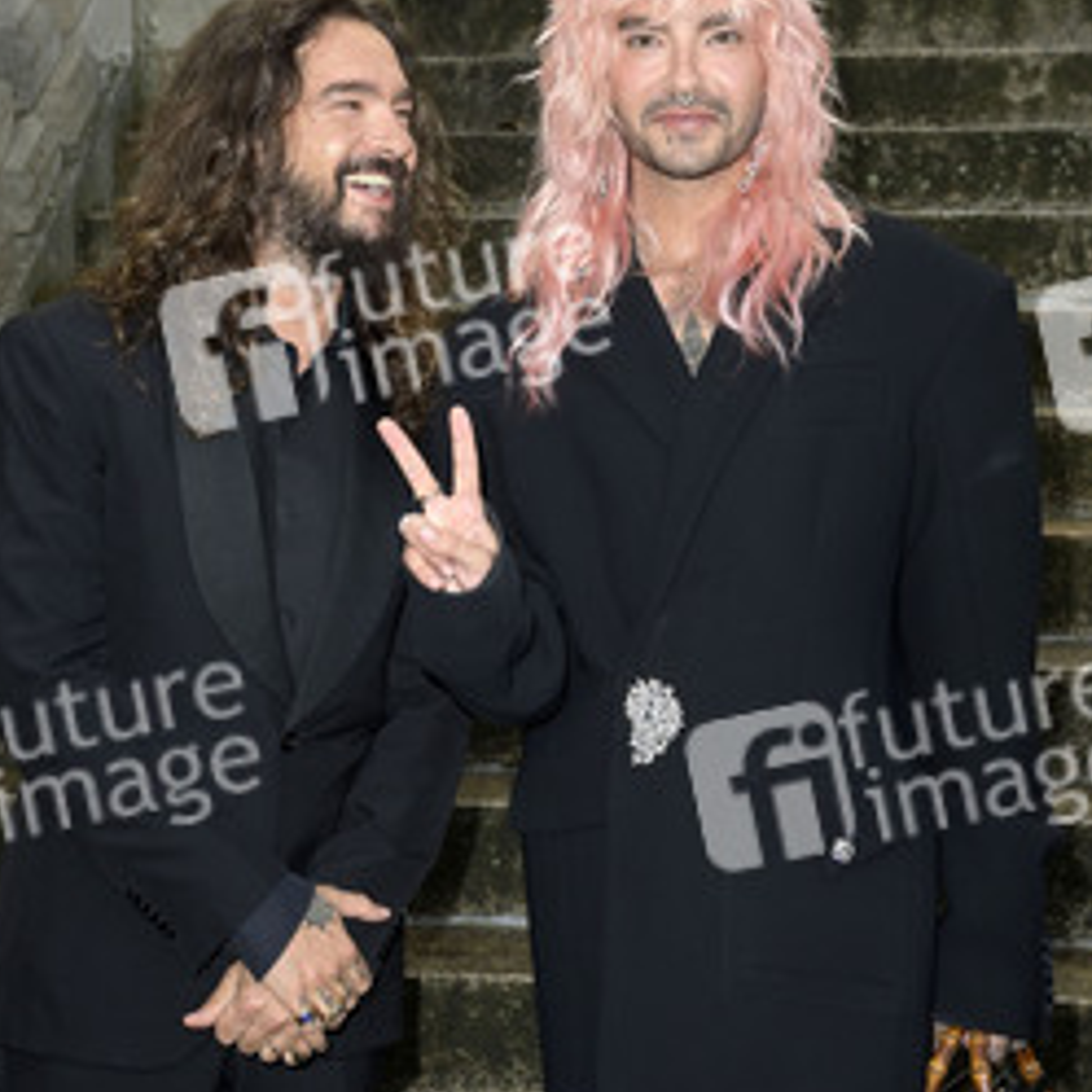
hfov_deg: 24.3
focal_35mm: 71
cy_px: 548
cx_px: 513
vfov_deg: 24.3
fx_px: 2534
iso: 640
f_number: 7.1
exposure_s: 1/250
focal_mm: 52
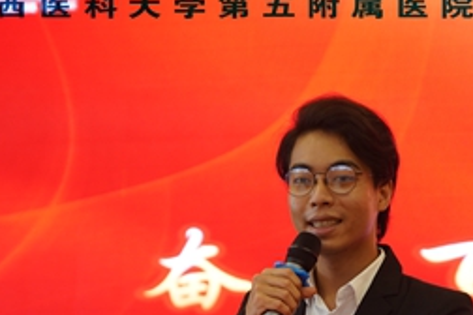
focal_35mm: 200
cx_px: 389
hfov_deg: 10.3
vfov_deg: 6.8
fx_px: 2628
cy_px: 328
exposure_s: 1/25
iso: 200
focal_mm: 70
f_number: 3.2
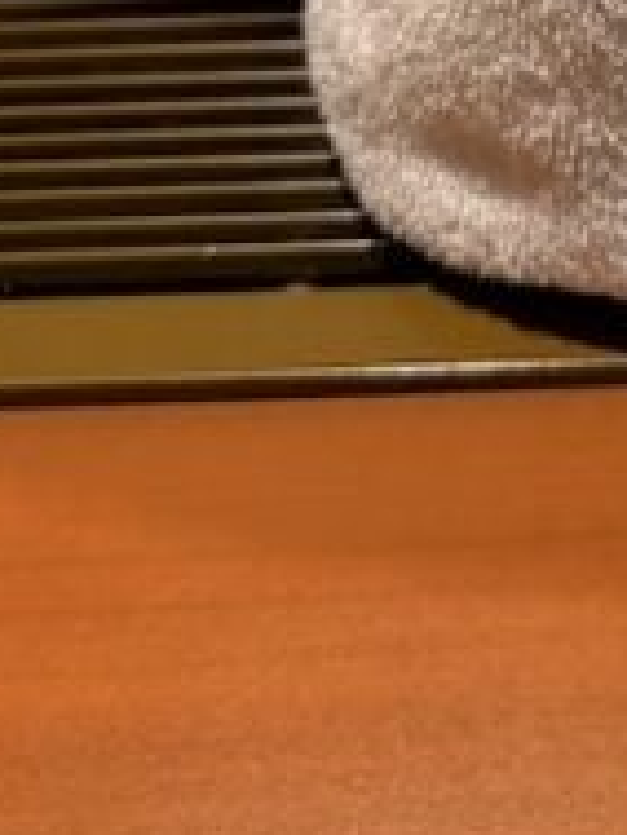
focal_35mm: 130
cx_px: 817
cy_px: -658
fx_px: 3136
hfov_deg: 11.1
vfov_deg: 13.6
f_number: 1.78
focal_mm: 6.76
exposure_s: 1/50
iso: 125
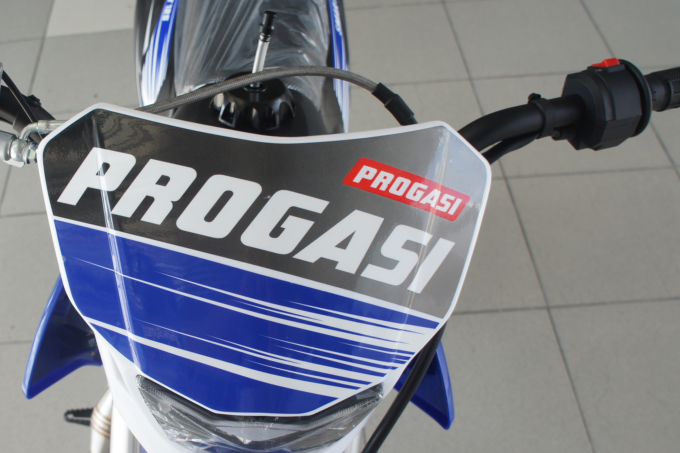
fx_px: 888
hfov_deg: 41.0
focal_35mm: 47
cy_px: 244
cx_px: 189
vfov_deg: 28.6
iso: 200
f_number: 5
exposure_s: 1/100
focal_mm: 18
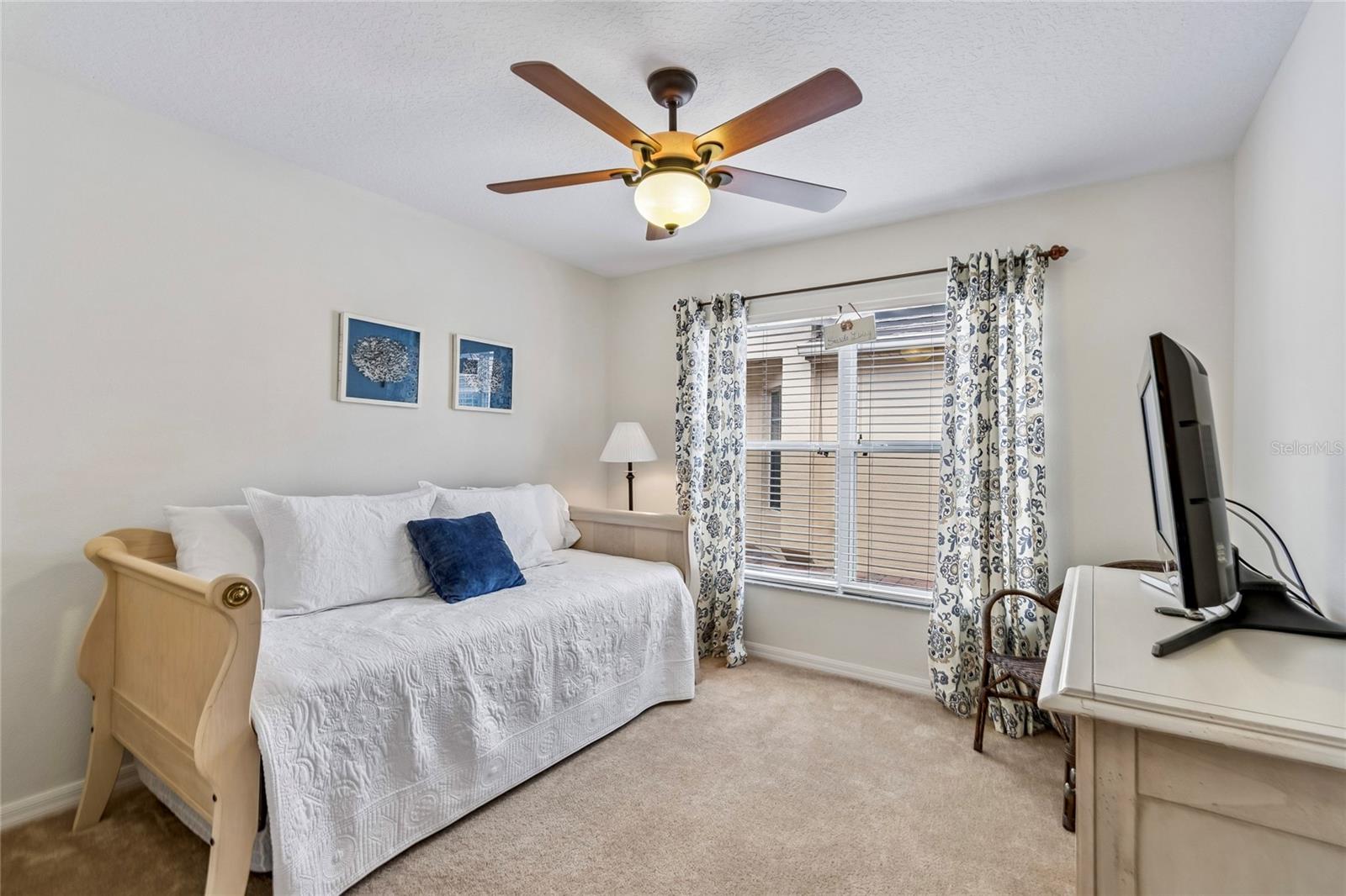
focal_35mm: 15
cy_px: 448
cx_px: 673
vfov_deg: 77.3
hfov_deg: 100.4
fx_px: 561
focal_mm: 10
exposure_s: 1/25
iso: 100
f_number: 7.1
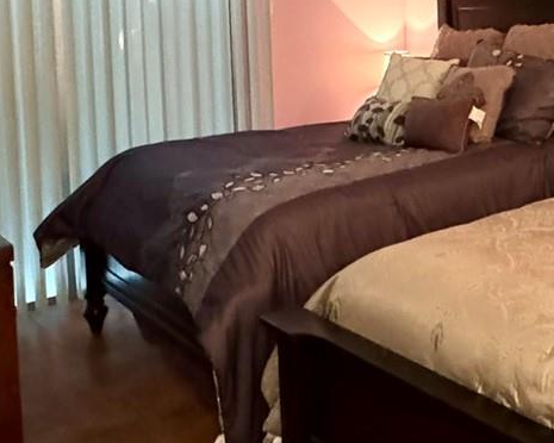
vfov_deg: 30.7
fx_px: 771
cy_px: 44
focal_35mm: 47
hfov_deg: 37.6
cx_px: 468
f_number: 2.2
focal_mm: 2.22
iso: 1250
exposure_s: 1/40
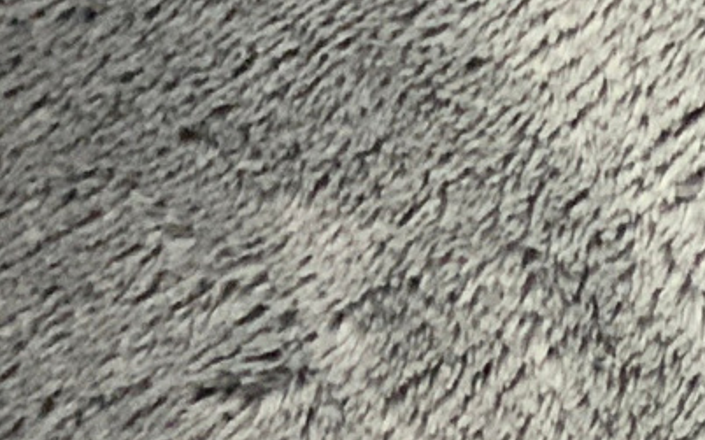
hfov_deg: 9.0
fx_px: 3765
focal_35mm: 196
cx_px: 1978
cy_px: 1411
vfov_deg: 6.1
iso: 100
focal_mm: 3
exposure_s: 1/60
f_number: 1.8
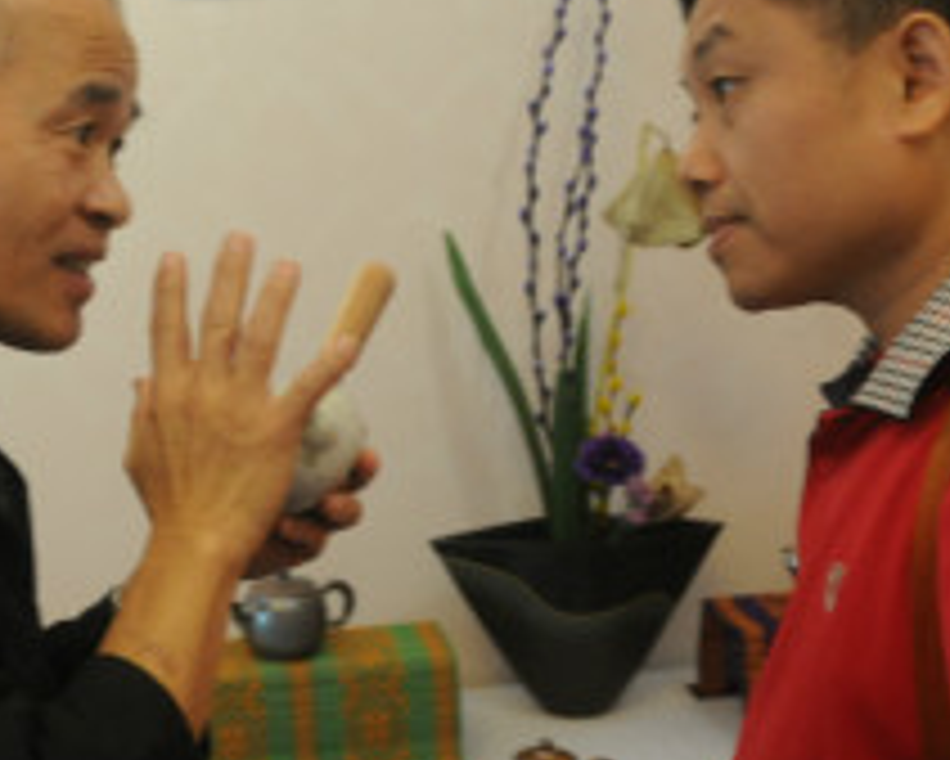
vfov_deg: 25.4
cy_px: 456
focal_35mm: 60
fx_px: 1688
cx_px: 383
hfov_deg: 31.4
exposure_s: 1/30
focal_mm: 18
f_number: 3.5
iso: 1000
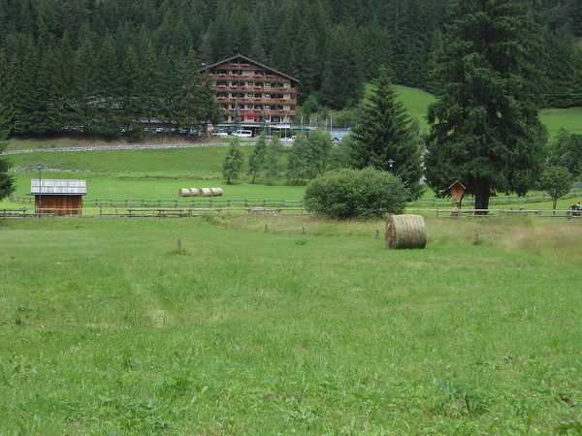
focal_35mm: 74
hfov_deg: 26.3
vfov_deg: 19.9
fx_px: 1244
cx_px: 291
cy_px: 218
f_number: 4.7
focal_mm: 13.2
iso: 80
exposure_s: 1/250
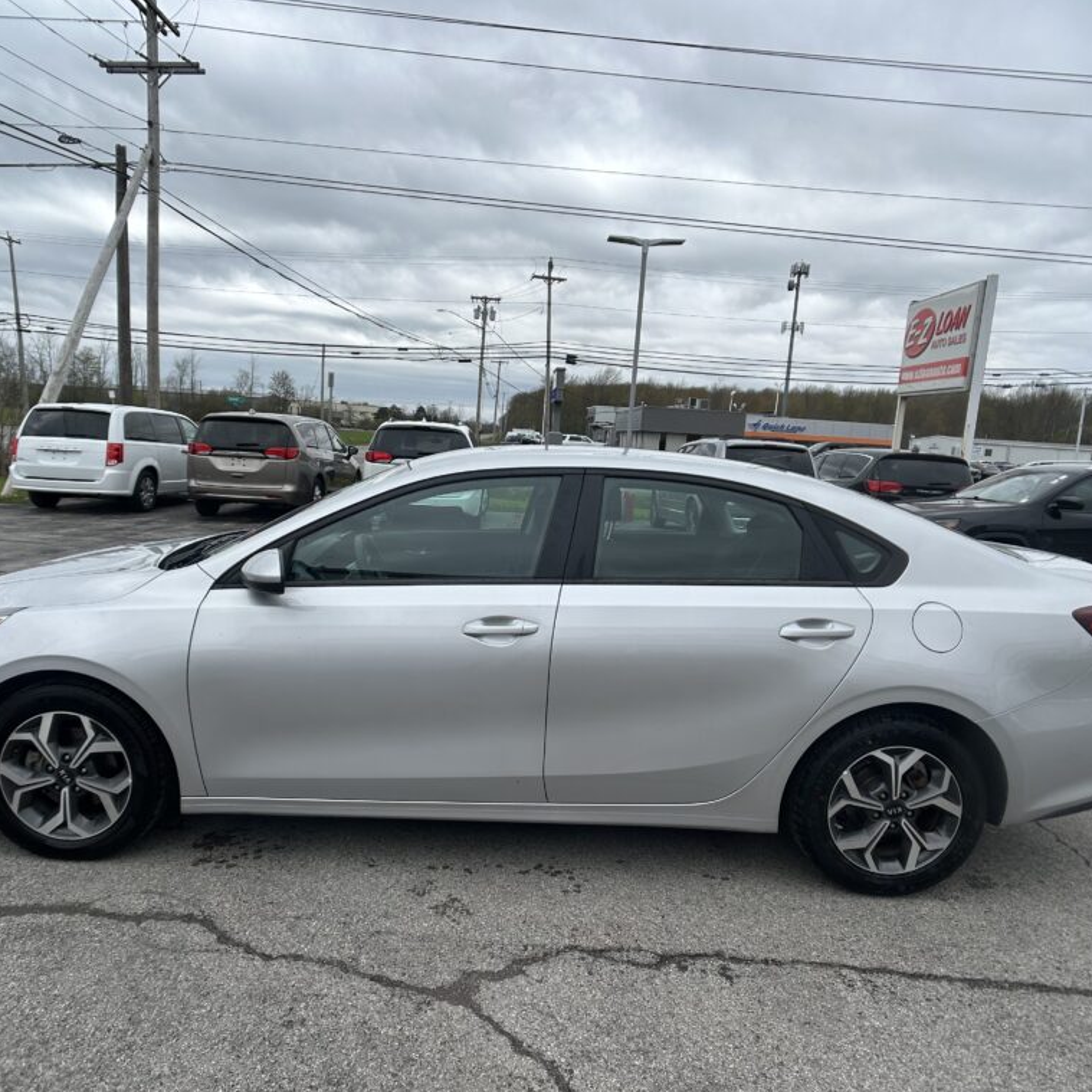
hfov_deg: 52.4
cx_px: 478
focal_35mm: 31
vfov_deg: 52.5
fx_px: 1106
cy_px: 547
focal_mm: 5.7
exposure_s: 1/5076
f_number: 1.5
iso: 50
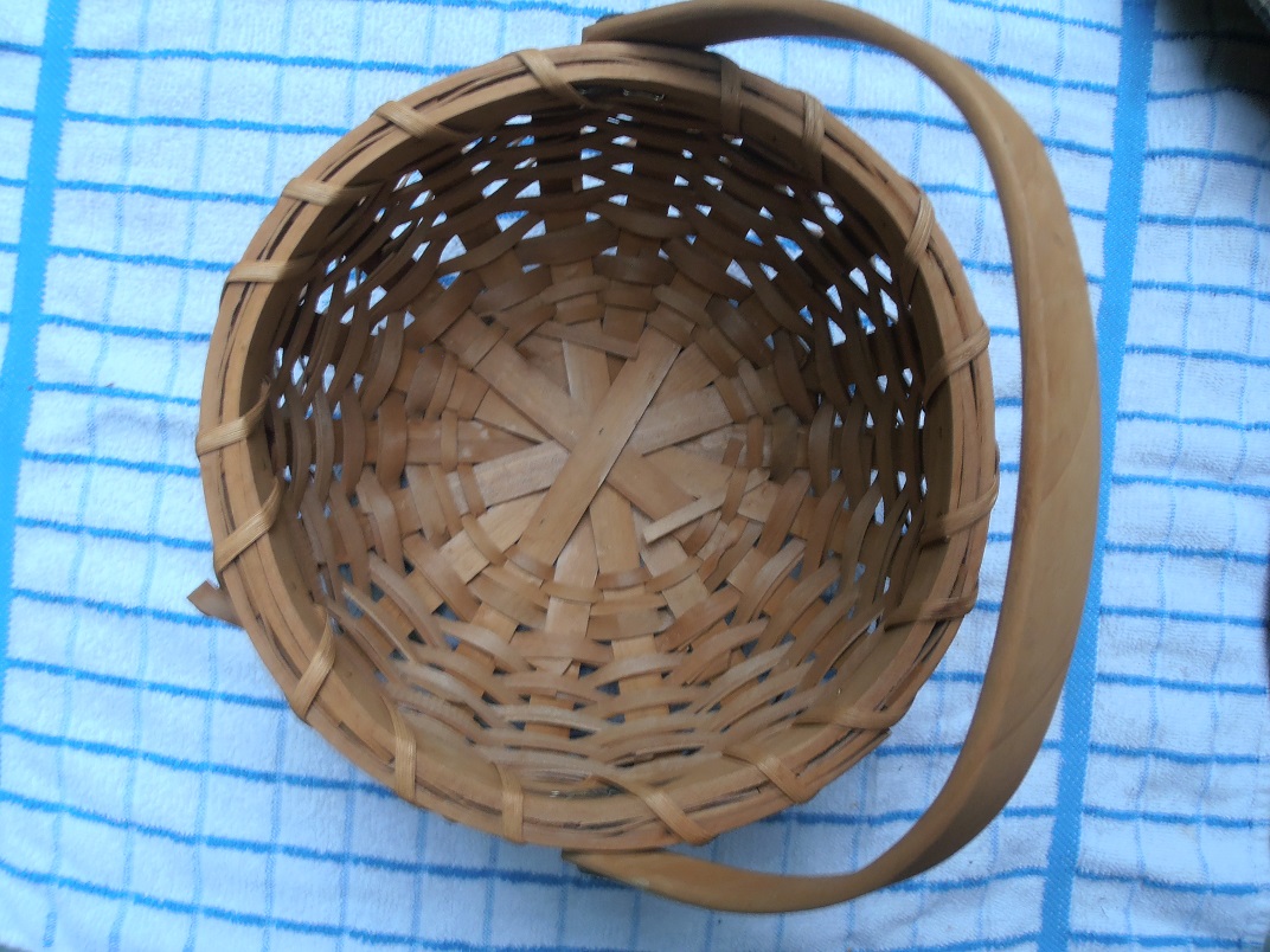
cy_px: 476
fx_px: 1211
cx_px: 635
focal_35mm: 33
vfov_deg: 42.9
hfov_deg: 55.4
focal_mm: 5.93
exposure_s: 1/3
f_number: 3.6
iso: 125
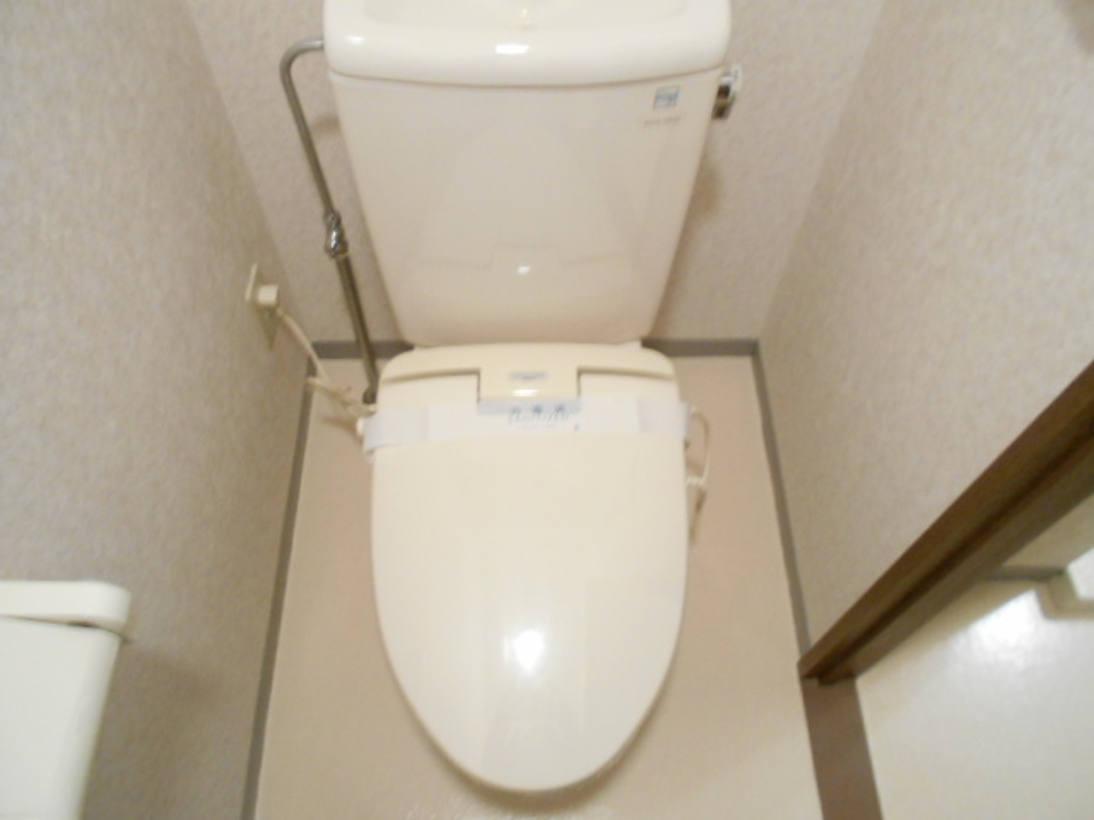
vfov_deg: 53.1
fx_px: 822
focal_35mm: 26
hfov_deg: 67.3
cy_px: 410
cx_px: 547
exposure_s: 1/8
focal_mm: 4.6
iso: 400
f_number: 3.2
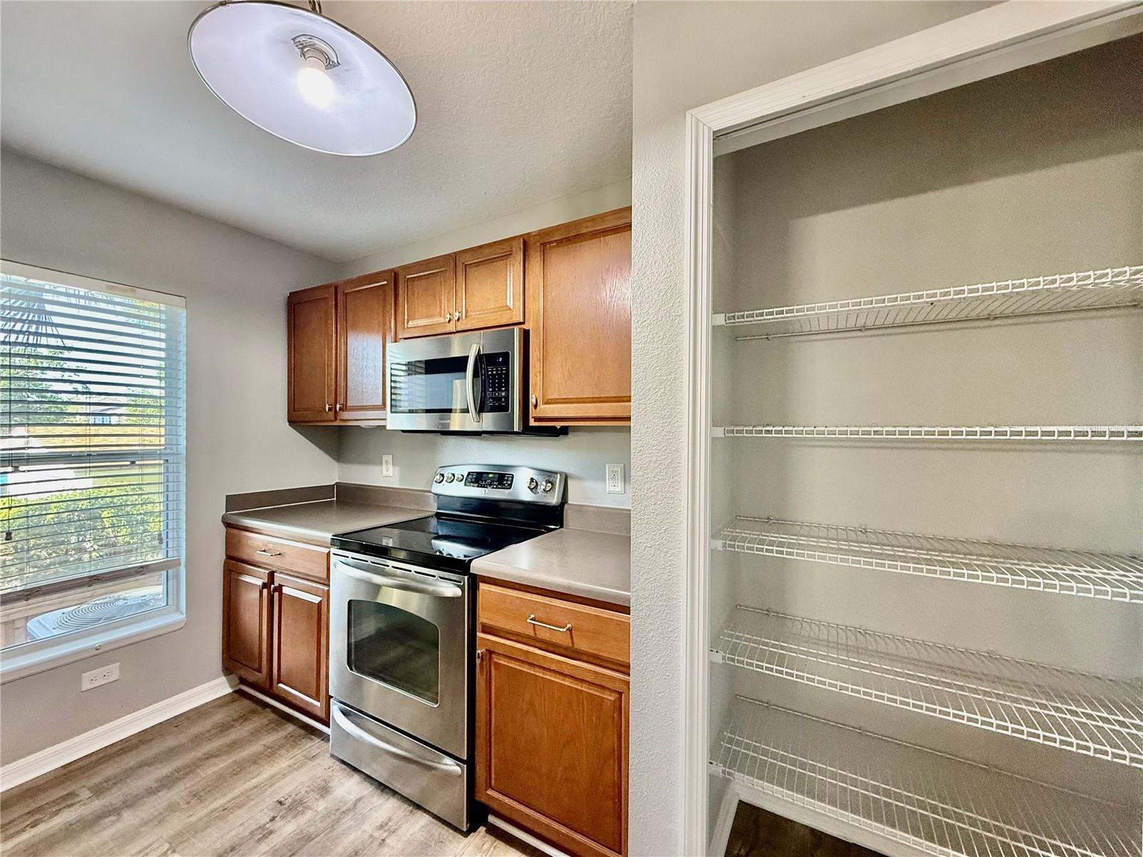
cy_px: 428
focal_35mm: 14
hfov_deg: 102.1
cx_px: 572
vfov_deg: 85.7
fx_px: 462
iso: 400
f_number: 2.2
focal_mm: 2.22
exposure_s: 1/60
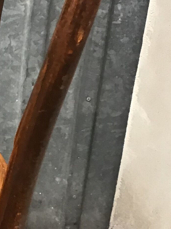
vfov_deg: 17.8
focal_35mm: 110
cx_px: -114
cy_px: 157
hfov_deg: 12.5
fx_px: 725
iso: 64
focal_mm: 3.3
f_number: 2.4
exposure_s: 1/33
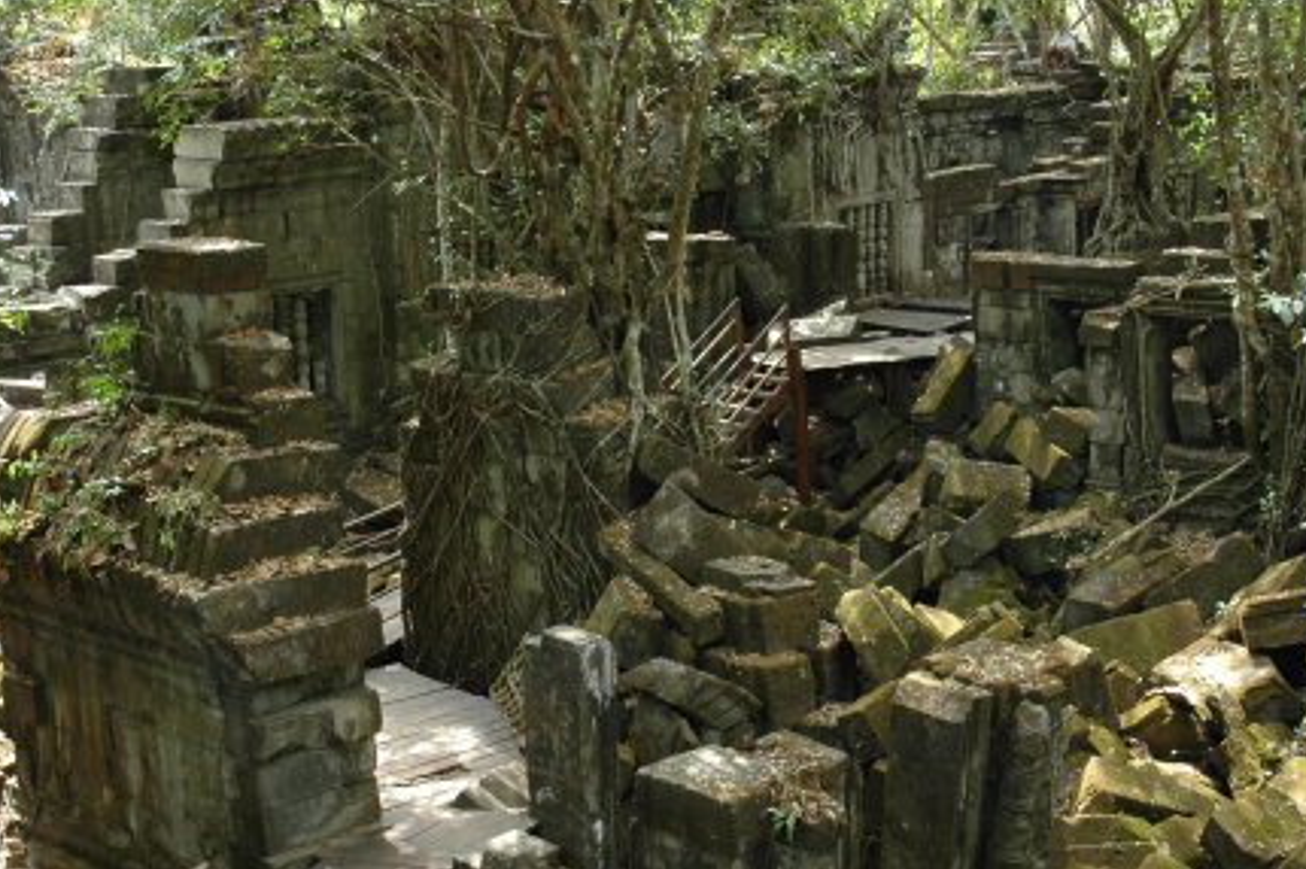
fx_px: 2278
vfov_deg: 21.6
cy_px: 532
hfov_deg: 32.0
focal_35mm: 63
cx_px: 589
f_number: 4.5
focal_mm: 25
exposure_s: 1/50
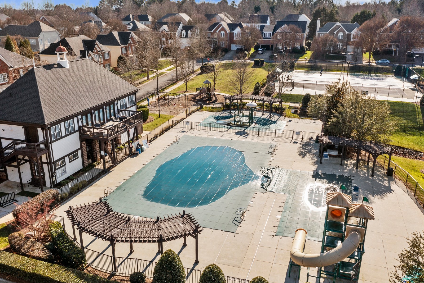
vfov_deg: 41.1
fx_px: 377
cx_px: 210
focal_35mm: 32
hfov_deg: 58.7
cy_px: 149
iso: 100
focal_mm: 10.26
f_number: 5.6
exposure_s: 1/500
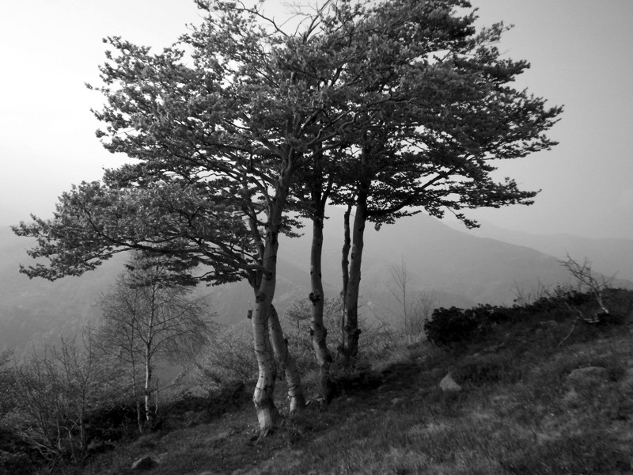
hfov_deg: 51.4
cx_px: 316
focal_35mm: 36
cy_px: 238
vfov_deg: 39.7
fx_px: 658
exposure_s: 1/554
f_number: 4.5
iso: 100
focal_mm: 5.9
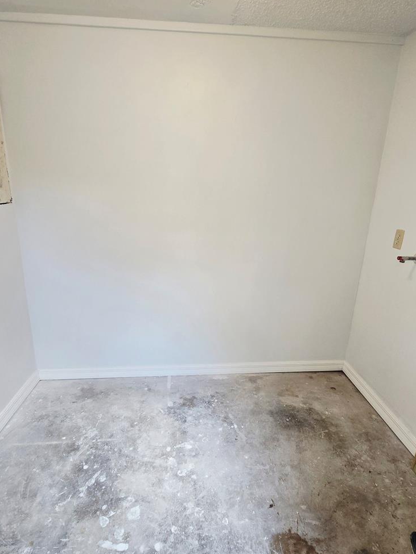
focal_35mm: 16
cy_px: 273
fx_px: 256
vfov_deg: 94.5
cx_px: 219
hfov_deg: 78.0
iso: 80
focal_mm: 2.2
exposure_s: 1/60.2
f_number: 2.2
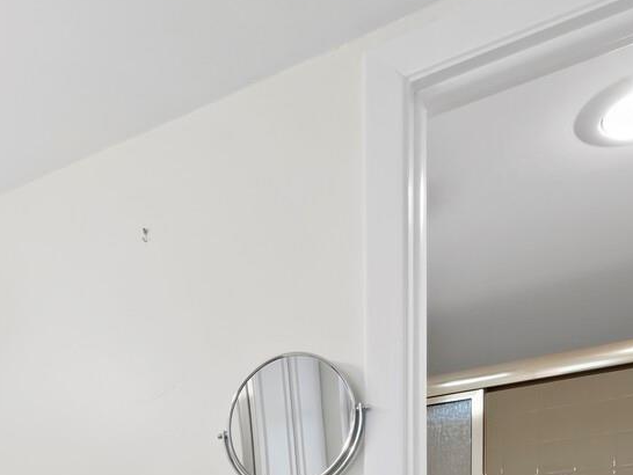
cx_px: 125
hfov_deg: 43.6
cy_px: 622
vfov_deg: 28.6
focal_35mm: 41
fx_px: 750
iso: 200
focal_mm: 7
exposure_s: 1/2.5
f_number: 11
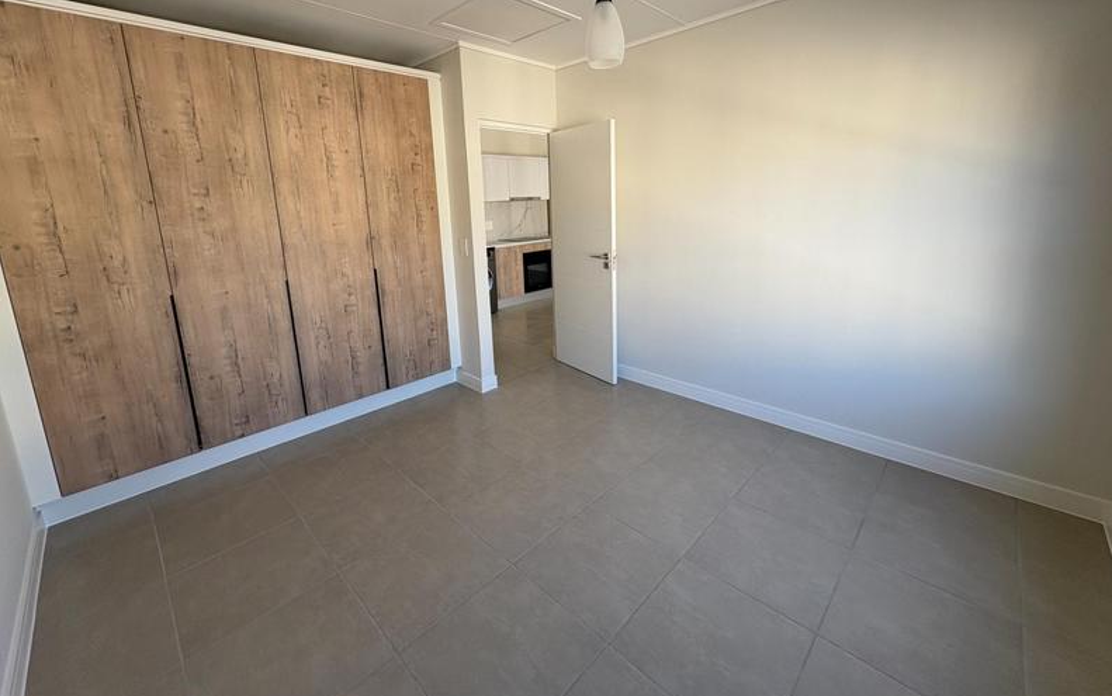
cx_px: 561
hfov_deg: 101.4
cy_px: 284
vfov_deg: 74.2
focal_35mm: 15
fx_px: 455
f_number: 2.2
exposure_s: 1/119
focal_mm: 2.22
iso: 40
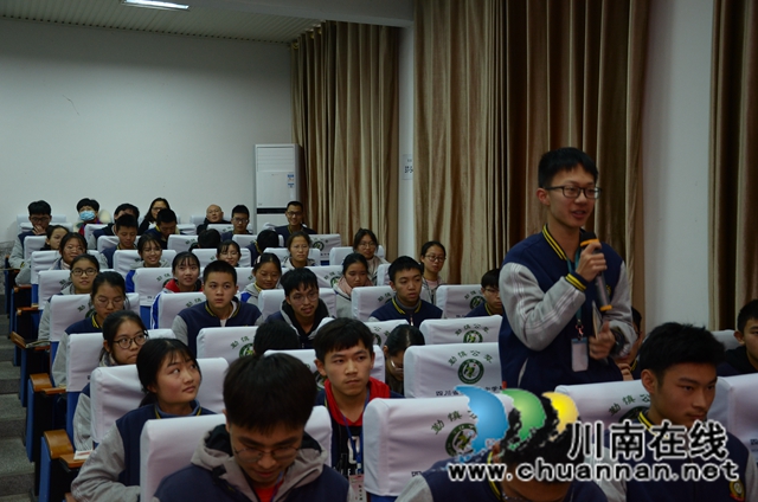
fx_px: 946
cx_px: 379
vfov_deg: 29.7
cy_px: 251
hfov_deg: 43.7
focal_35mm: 45
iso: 640
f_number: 4.2
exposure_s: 1/25
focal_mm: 30
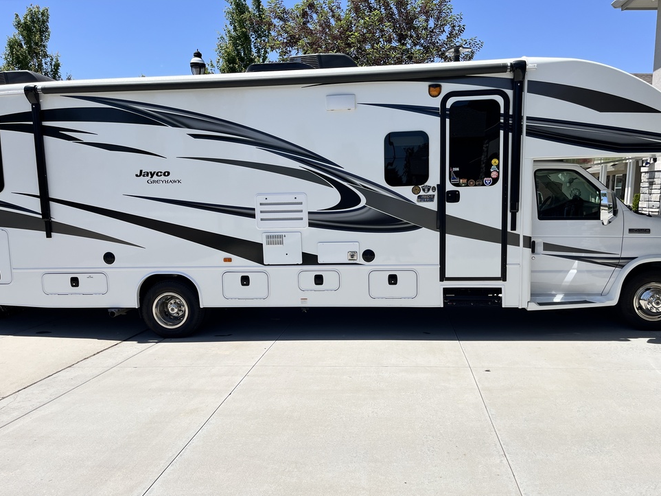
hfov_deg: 65.3
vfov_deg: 51.3
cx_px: 338
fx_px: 516
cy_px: 257
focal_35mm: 27
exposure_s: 1/5076
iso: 50
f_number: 1.6
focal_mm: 5.1
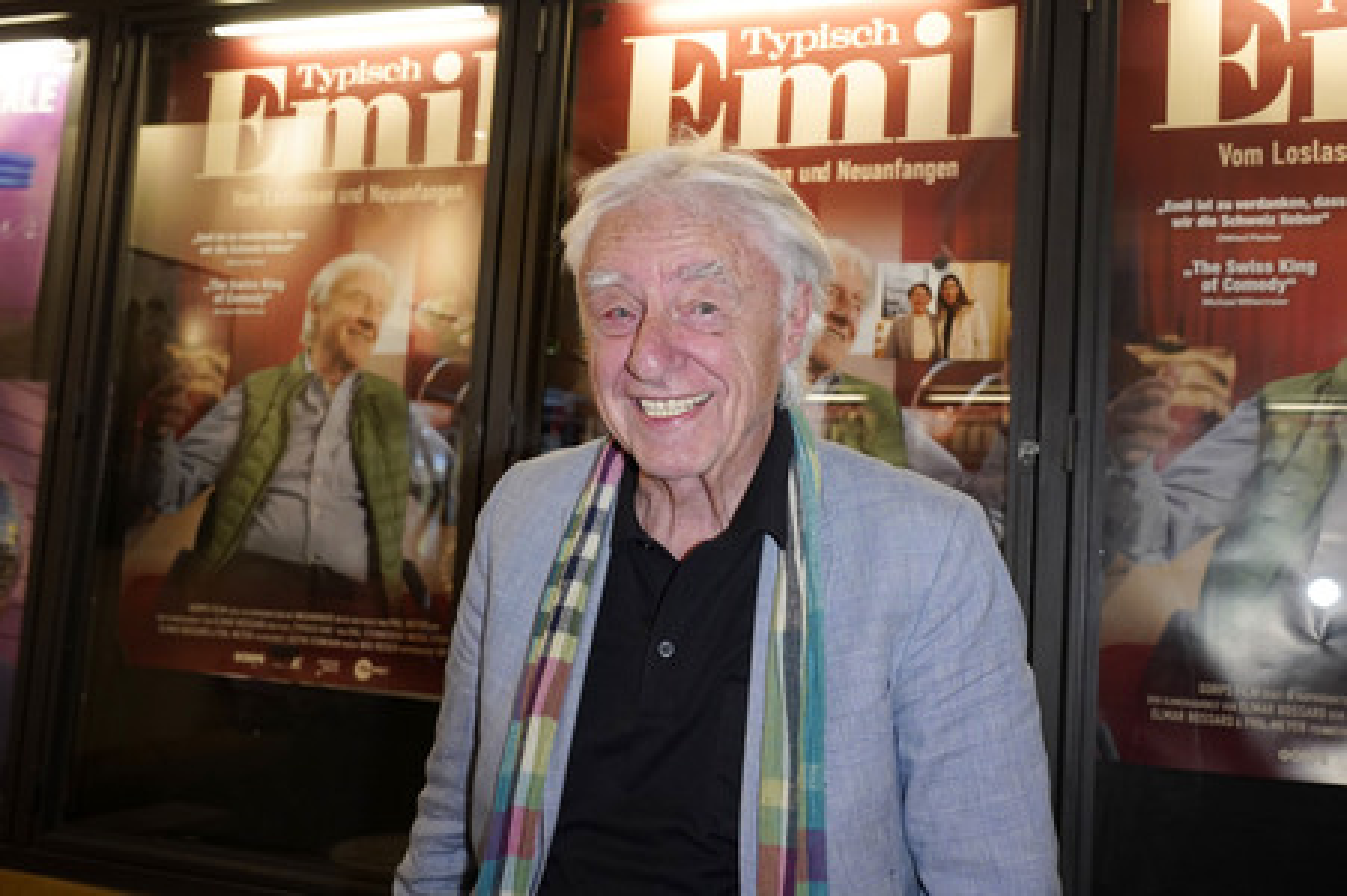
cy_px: 448
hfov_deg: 55.8
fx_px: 1271
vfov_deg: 38.8
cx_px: 674
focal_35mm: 34
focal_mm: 34
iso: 2000
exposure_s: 1/100
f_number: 5.6
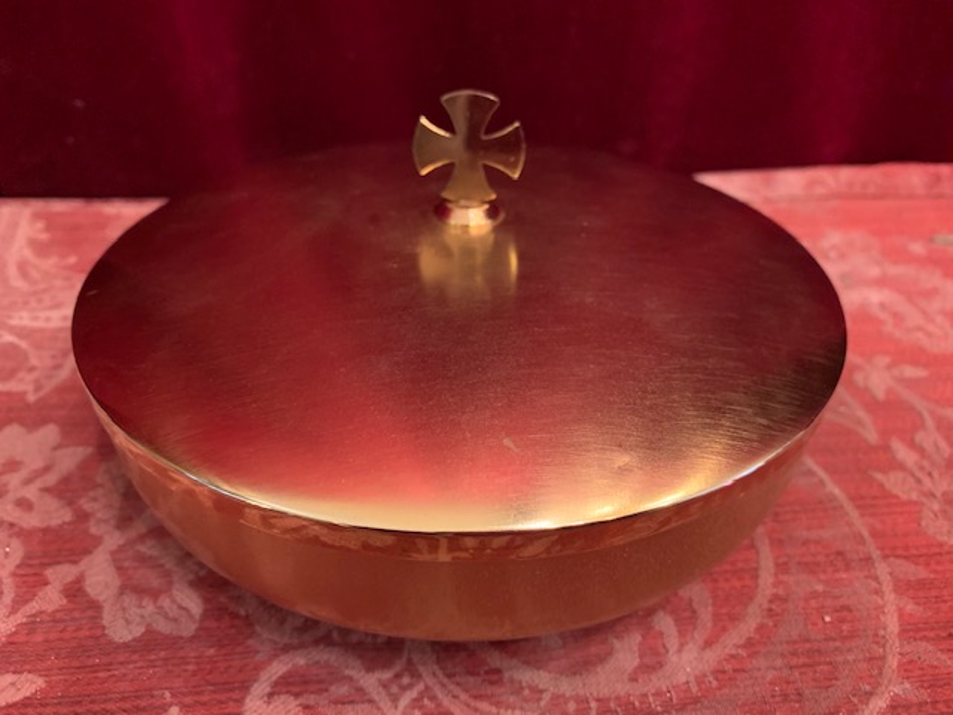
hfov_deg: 67.3
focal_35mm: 26
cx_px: 476
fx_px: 716
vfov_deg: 53.1
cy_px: 358
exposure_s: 1/25
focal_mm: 4.25
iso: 640
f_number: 1.8
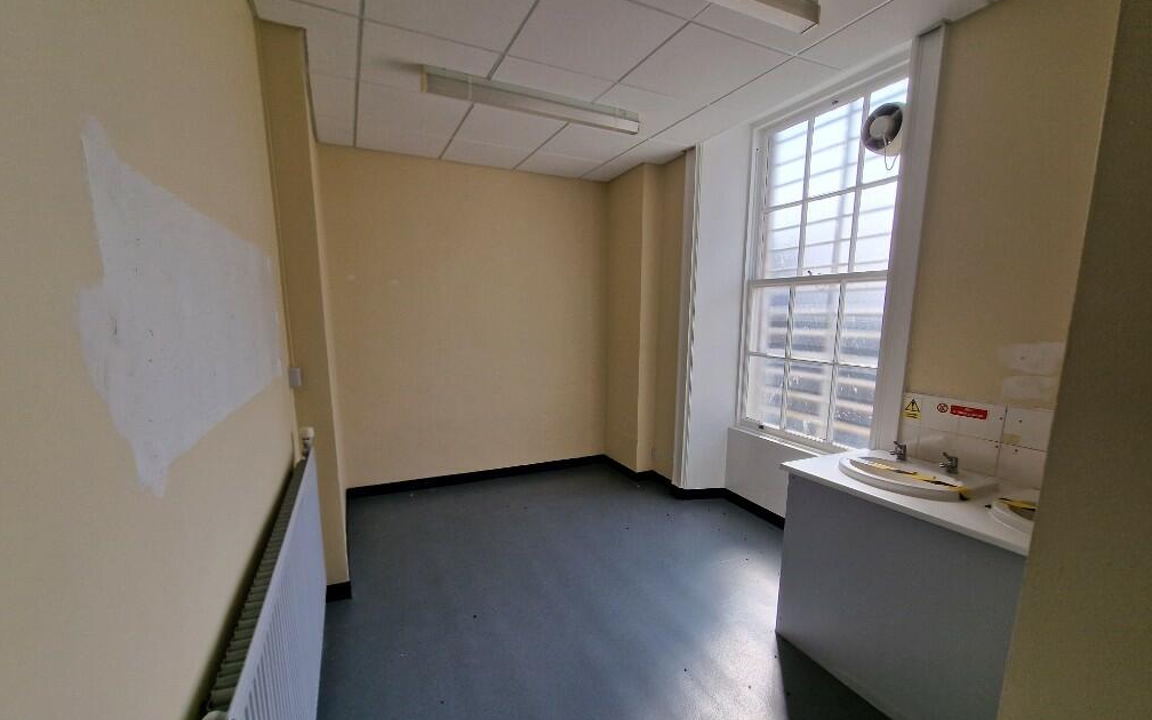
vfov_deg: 78.3
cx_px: 583
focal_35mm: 14
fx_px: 440
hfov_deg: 105.3
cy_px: 403
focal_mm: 2.2
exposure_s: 1/495
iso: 50
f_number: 2.2
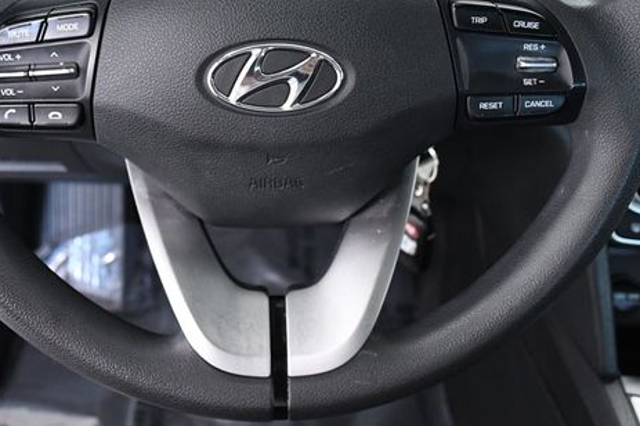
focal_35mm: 47
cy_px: 172
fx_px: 835
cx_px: 282
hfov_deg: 41.9
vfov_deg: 28.5
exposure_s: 1/100
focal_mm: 23
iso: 2500
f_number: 5
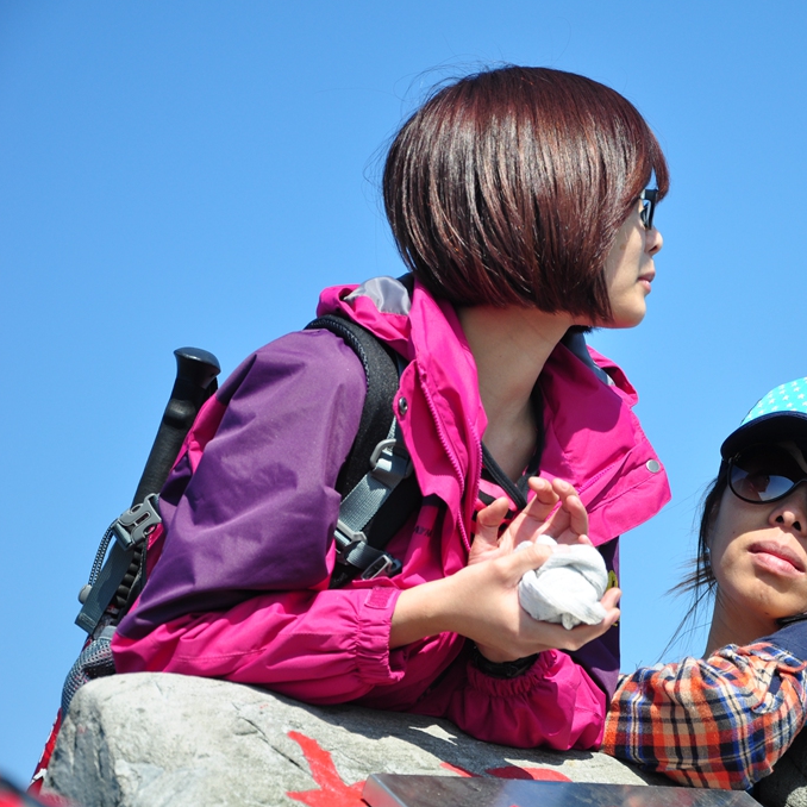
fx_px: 3350
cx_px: 589
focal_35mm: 127
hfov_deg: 13.7
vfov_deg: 13.7
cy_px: 404
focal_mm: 66
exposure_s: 1/500
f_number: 6.3
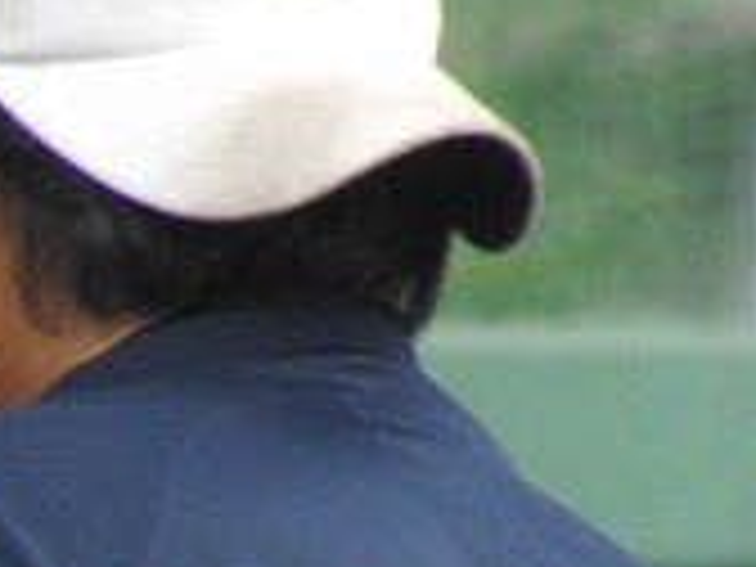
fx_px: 39289
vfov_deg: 0.8
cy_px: 770
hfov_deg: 1.1
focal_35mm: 1799
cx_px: -680
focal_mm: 83.3
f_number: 4.4
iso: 400
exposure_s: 1/400
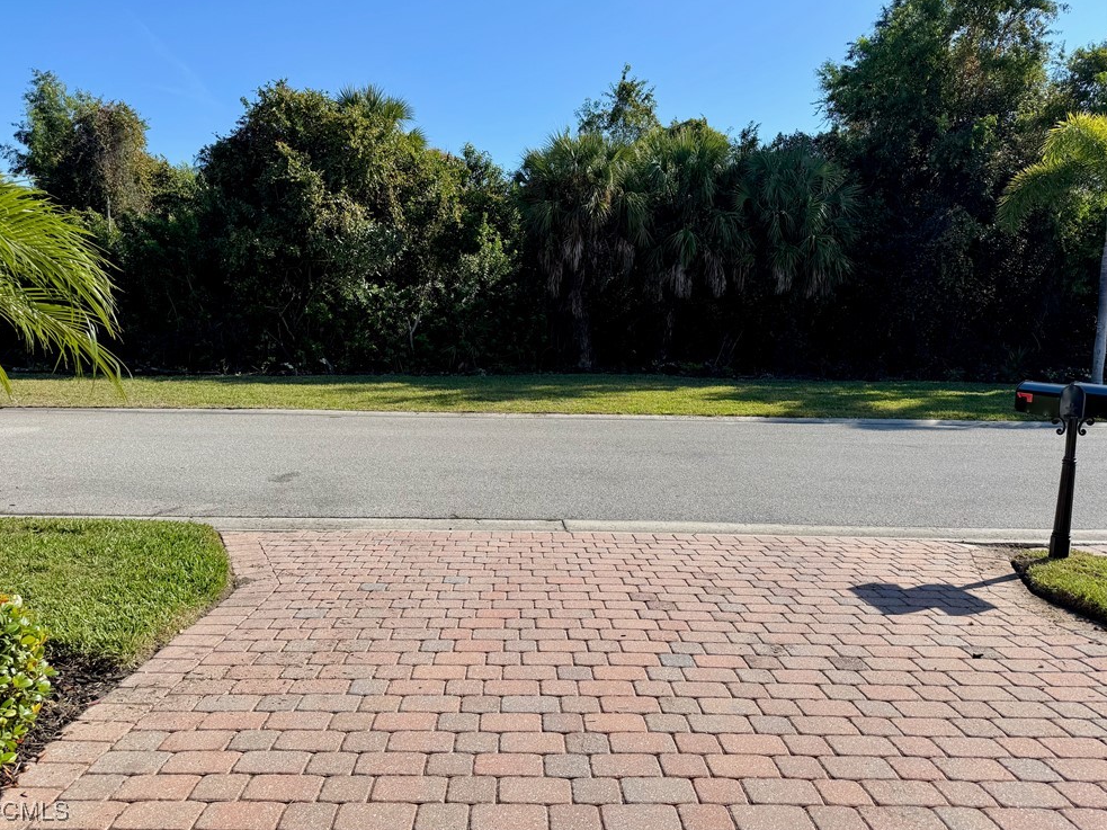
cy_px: 403
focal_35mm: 25
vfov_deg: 54.9
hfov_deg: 69.4
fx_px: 799
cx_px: 537
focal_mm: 6.76
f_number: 1.78
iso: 80
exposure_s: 1/4608
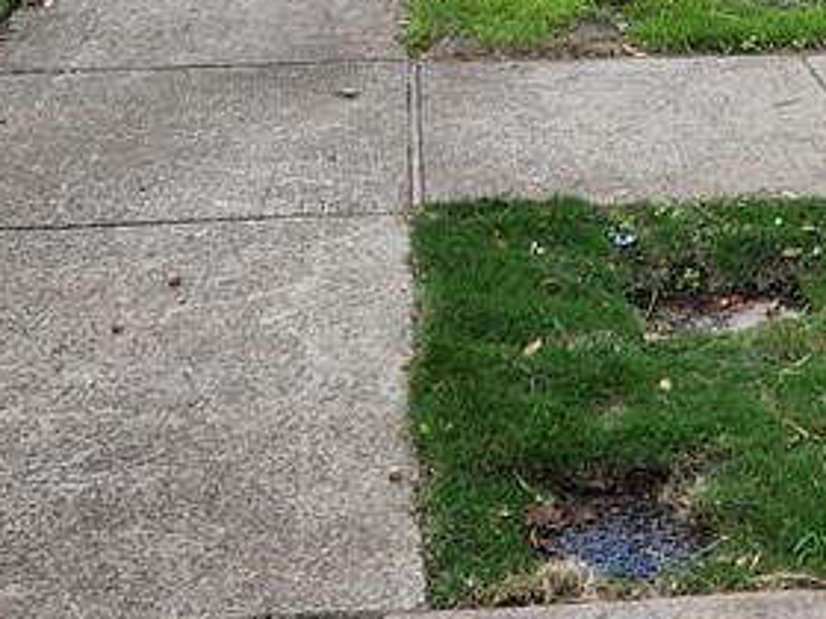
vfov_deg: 15.5
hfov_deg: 23.1
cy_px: -445
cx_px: 622
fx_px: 2004
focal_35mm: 84
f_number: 1.8
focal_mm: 5.4
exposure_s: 1/408
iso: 20
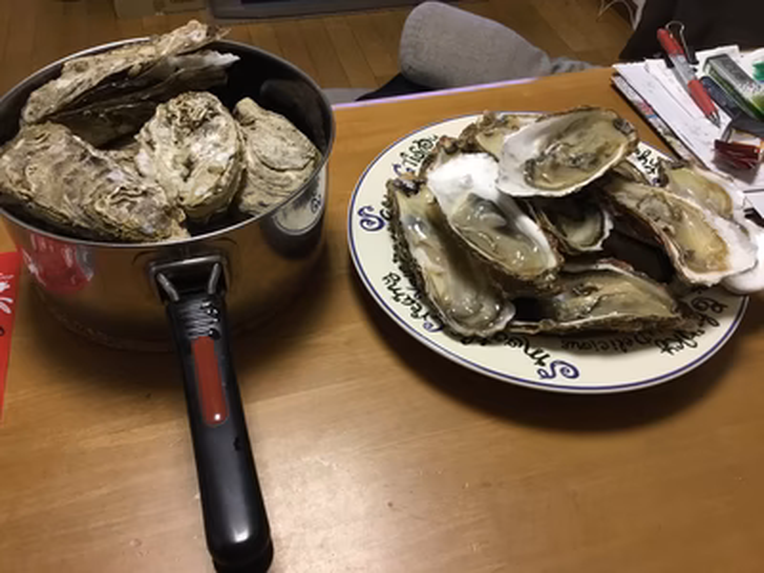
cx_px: 382
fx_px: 684
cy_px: 286
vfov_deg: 45.4
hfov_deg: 58.4
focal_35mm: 31
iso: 160
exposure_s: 1/33
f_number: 2.4
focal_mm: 3.3
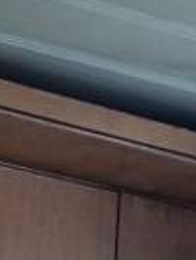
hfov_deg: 7.5
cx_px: -95
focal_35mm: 195
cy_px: 907
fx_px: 1468
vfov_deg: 7.9
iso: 219
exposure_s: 1/33.3
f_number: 1.8
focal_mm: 4.77
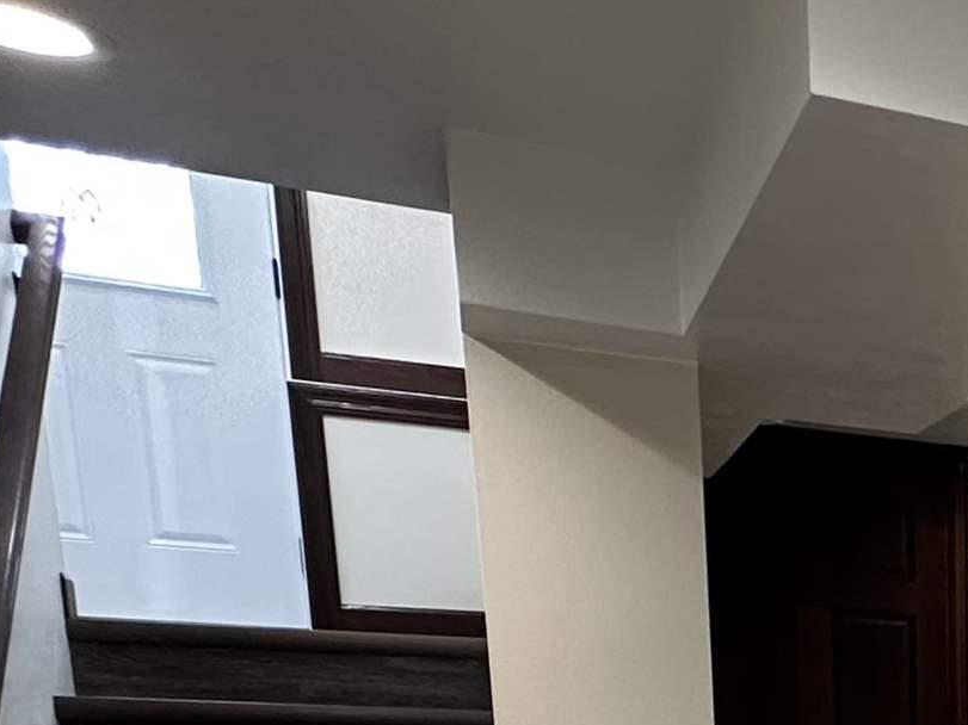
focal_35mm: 53
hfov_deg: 27.6
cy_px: 1086
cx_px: 1368
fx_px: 1482
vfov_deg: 22.6
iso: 200
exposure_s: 1/60
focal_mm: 2.22
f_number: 2.2
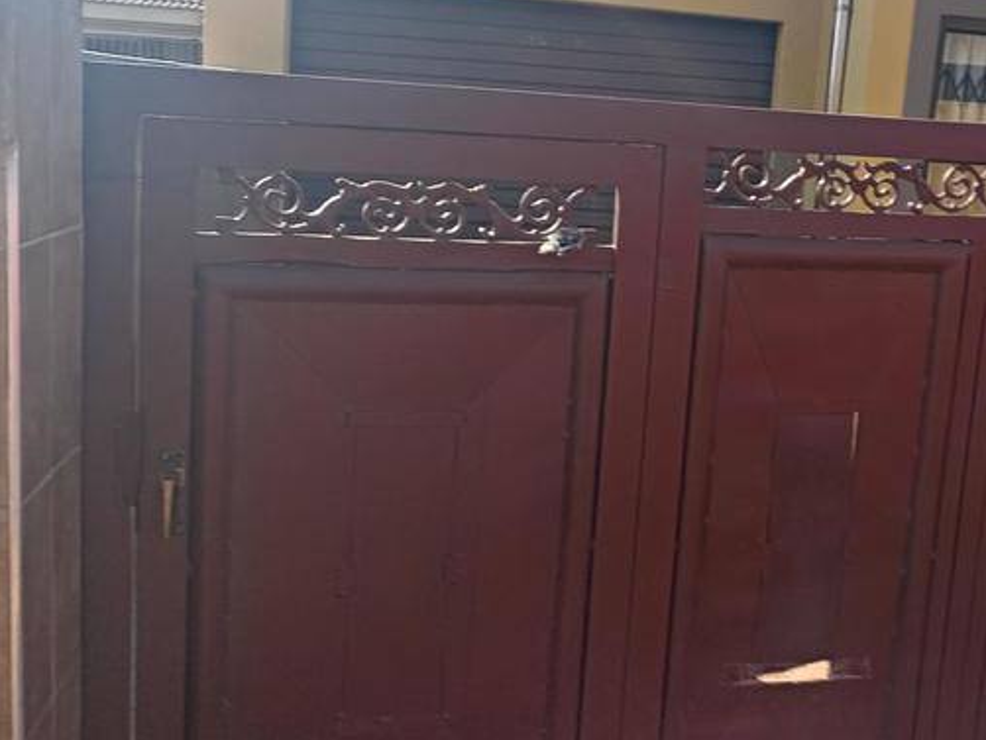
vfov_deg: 33.6
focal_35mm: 43
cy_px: 326
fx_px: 1225
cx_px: 782
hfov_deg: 42.0
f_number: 1.8
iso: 106
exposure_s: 1/374
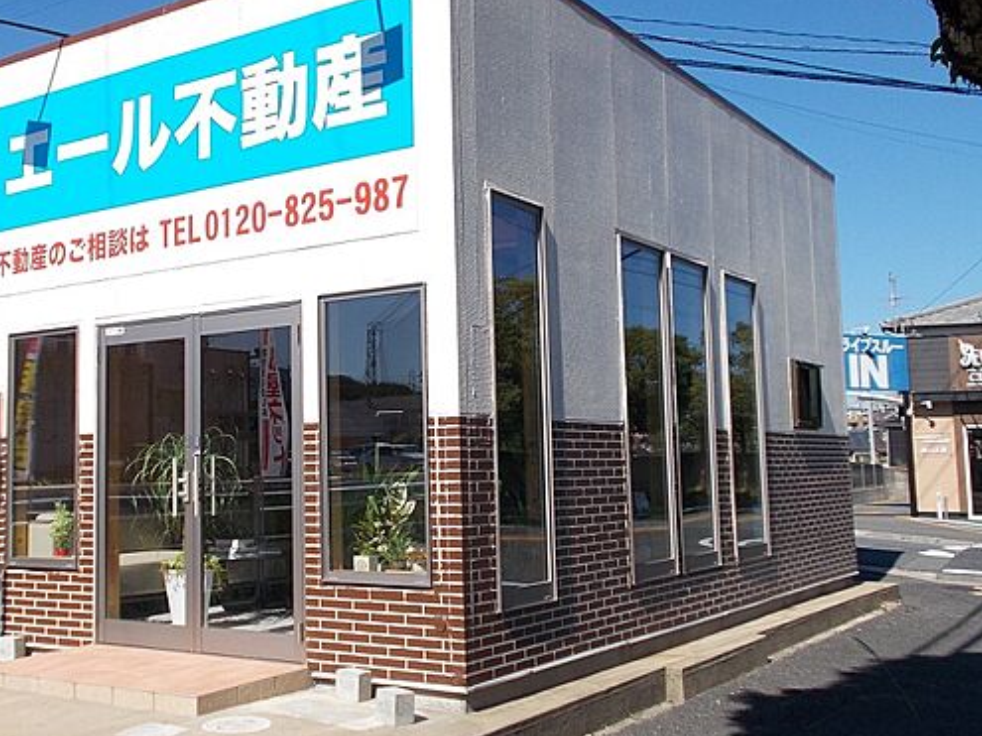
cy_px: 337
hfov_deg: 42.6
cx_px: 365
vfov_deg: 32.8
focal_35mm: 44
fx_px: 1248
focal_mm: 6
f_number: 9.2
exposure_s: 1/125
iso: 80
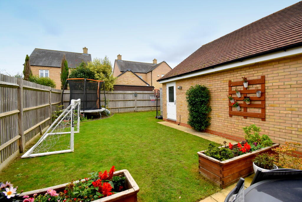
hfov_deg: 100.4
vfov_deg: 77.3
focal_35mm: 15
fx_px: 126
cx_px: 151
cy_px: 101
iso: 200
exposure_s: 1/250
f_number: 7.1
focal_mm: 10
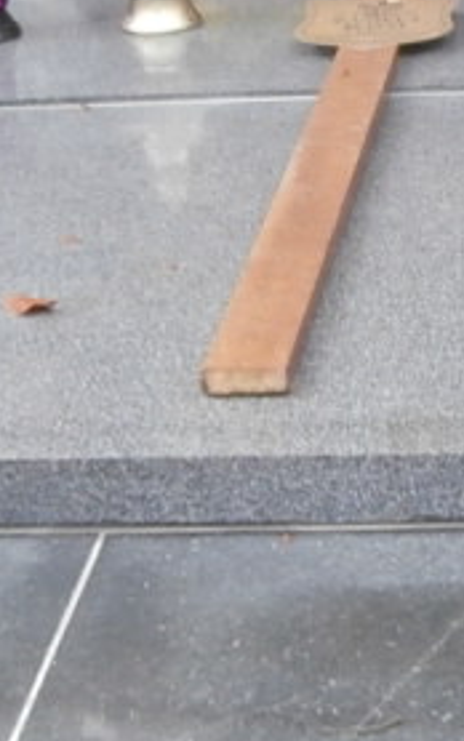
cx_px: 357
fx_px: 2365
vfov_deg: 17.7
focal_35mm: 117
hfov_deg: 11.2
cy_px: 192
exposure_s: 1/25
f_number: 3
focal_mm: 4.2
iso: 200
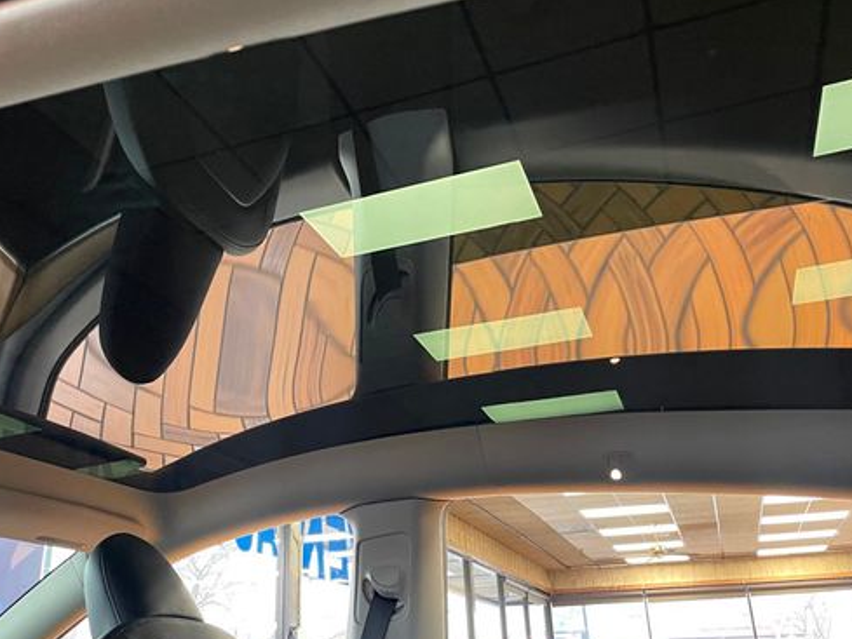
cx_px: 362
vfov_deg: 41.7
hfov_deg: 53.7
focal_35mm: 34
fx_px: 837
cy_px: 357
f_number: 1.6
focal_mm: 4.2
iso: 250
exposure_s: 1/60
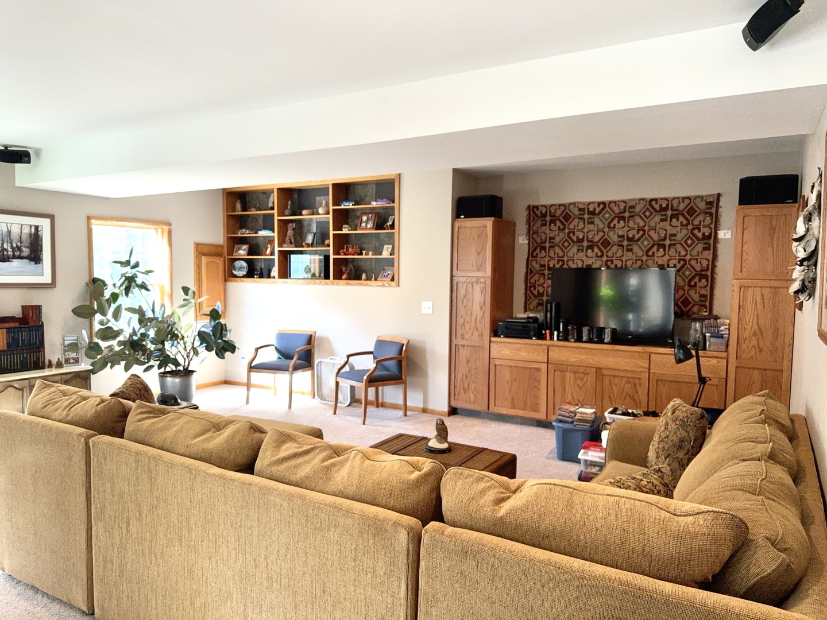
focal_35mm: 24
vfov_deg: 56.8
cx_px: 414
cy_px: 310
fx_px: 573
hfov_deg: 71.6
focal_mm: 6.76
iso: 200
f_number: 1.78
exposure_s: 1/120
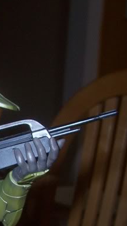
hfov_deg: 13.8
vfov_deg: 24.5
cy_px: 210
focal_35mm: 84
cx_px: -46
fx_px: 503
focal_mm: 5.6
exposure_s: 1/60
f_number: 2.8
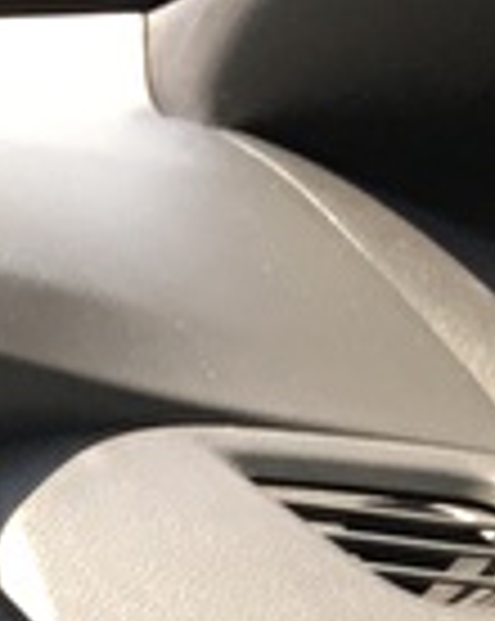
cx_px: -837
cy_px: 1323
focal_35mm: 164
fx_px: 3010
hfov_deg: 8.3
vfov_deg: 10.6
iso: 32
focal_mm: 4.15
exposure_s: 1/120
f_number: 2.2
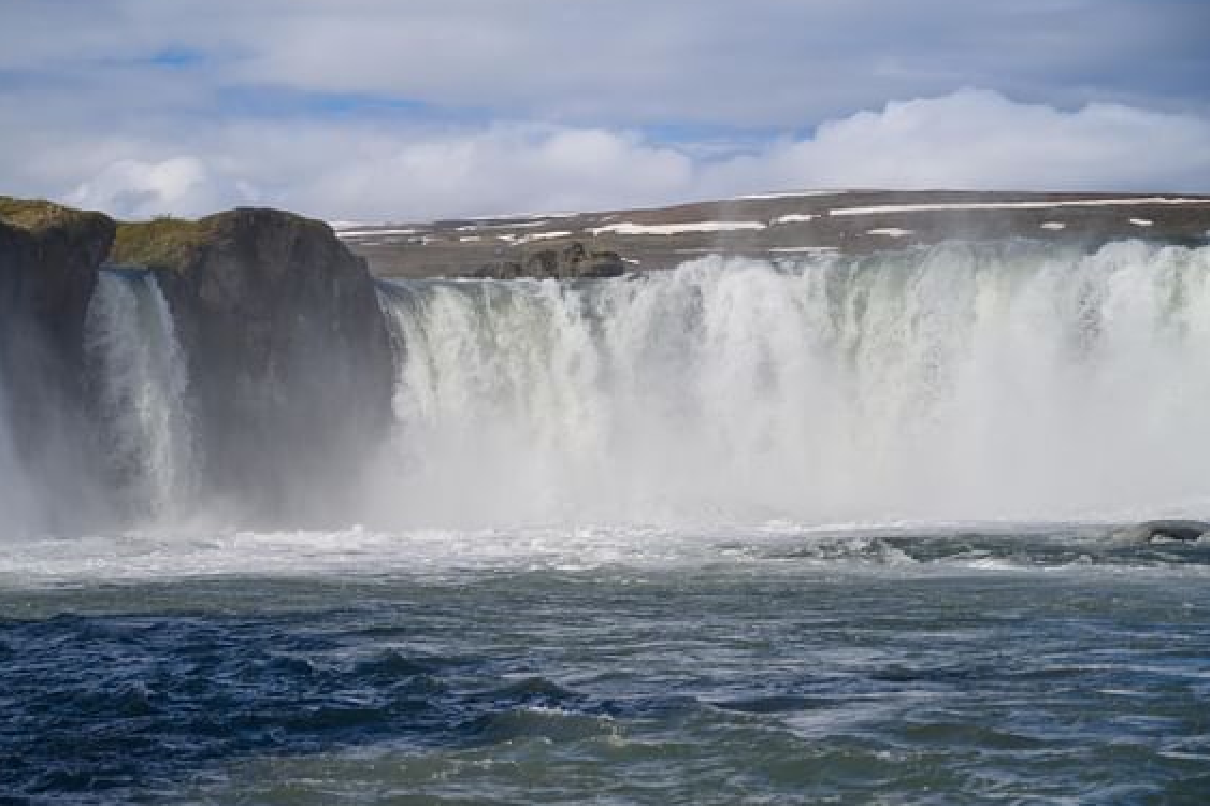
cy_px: 407
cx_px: 550
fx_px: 2755
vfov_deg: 16.6
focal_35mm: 82
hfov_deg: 24.8
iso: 100
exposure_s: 1/2500
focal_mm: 70
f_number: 4
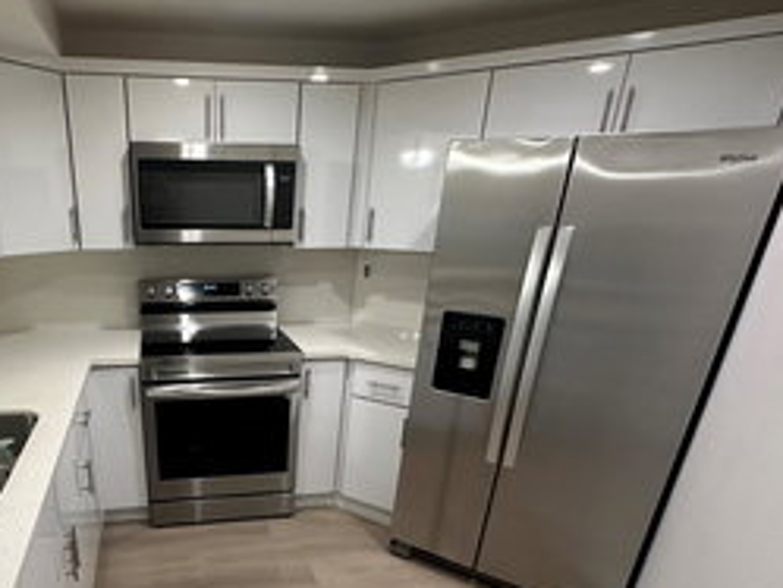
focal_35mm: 24
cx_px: 231
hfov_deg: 68.5
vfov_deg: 54.6
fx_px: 543
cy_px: 431
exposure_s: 1/60
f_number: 2.2
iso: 320
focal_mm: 2.22
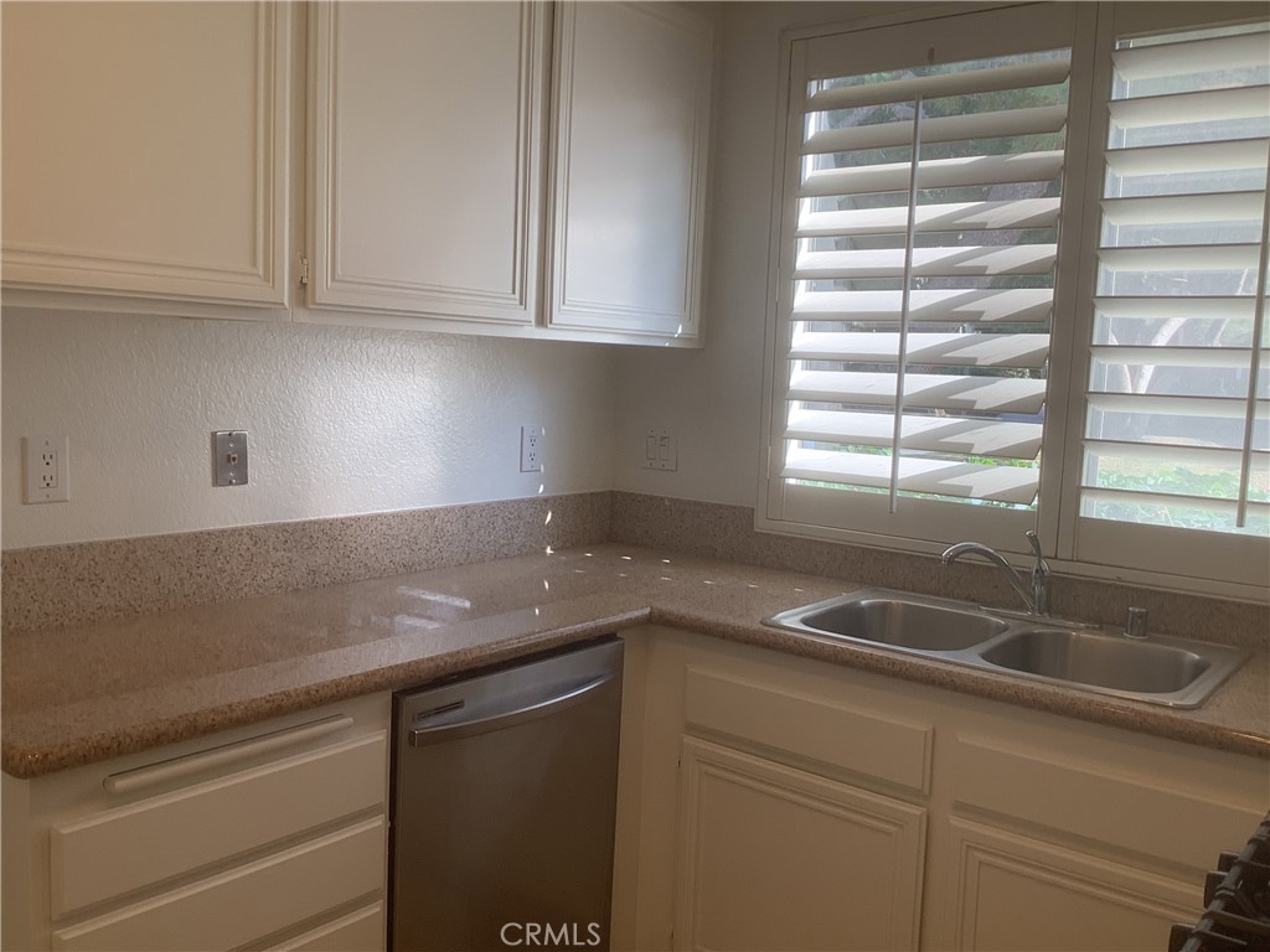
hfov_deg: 58.4
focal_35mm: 31
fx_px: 1137
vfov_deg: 45.4
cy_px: 476
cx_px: 635
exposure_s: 1/120
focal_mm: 3.3
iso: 32
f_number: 2.4
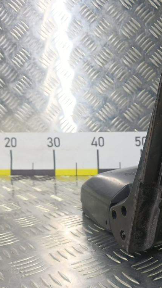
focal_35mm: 34
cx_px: 176
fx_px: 259
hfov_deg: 31.1
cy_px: 145
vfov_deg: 58.0
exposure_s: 1/50
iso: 151
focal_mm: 4.11
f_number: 1.6
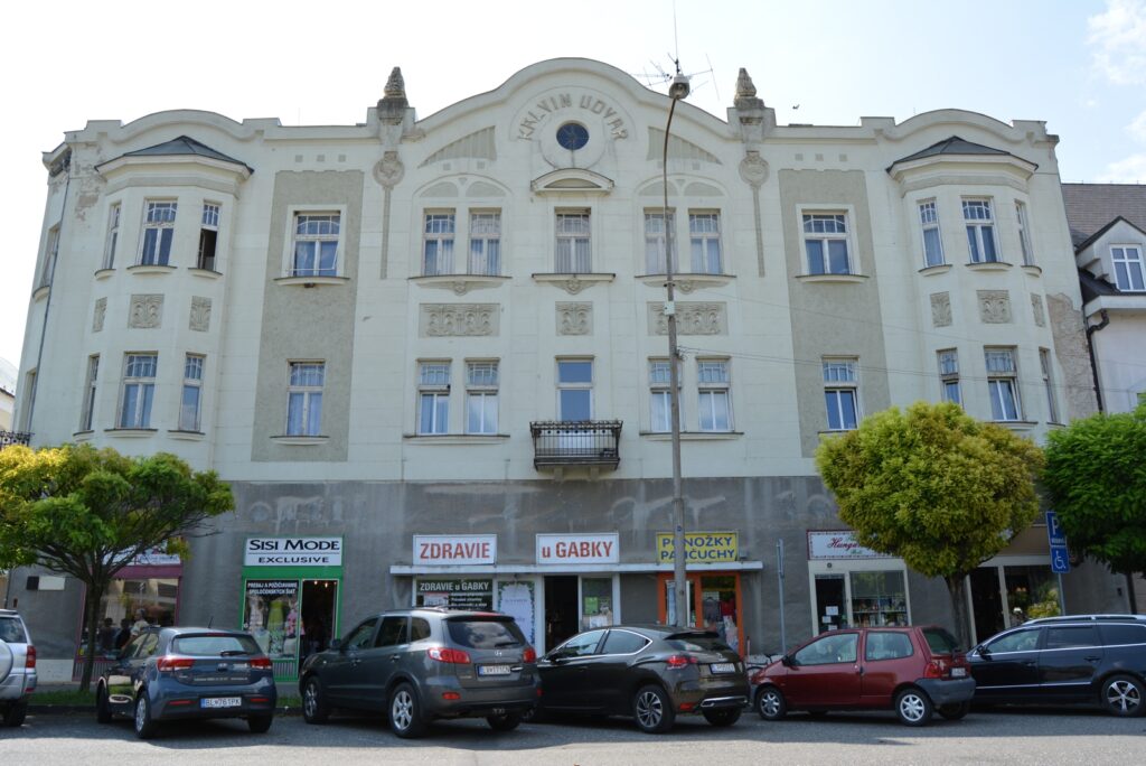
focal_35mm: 27
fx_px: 860
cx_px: 573
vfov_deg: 48.0
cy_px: 383
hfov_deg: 67.4
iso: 200
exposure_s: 1/320
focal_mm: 18
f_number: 9
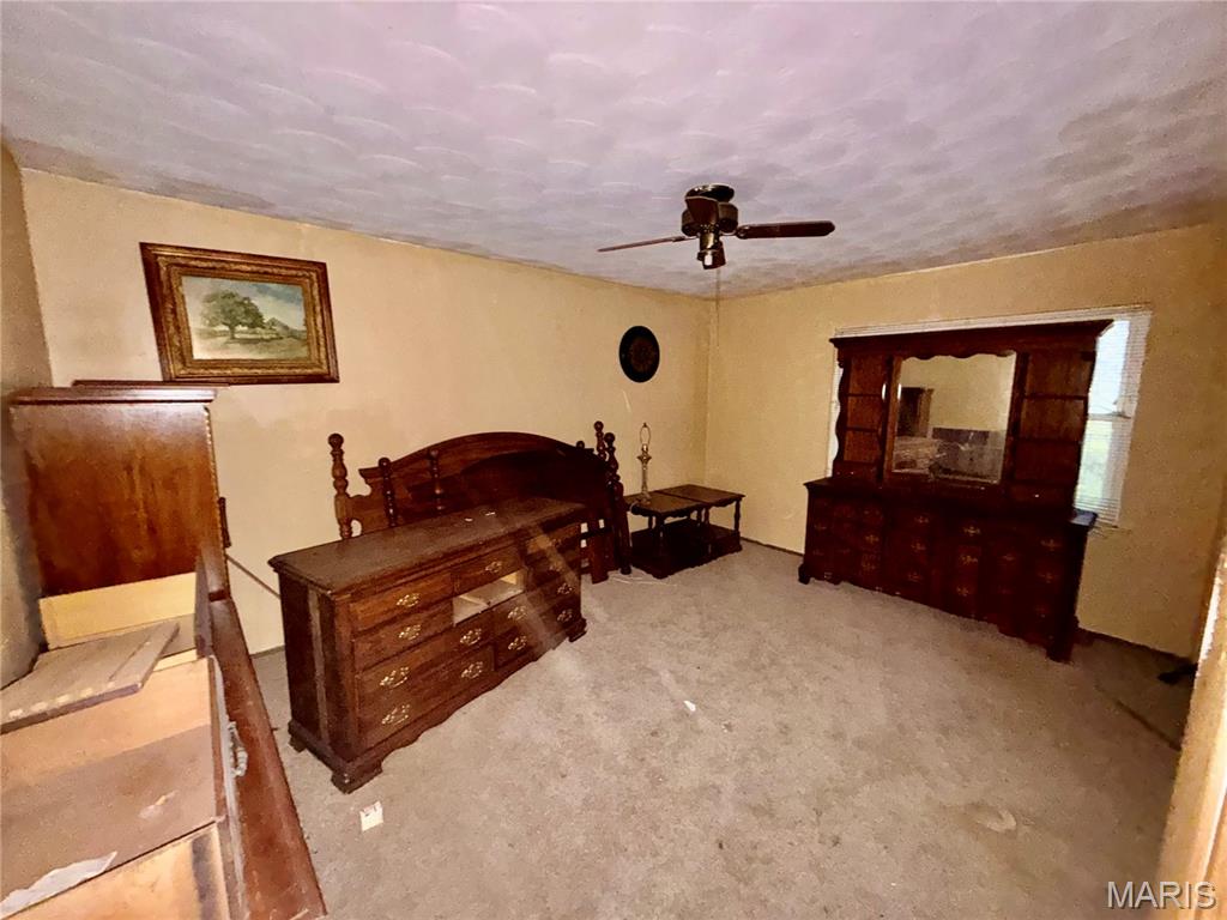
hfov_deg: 102.1
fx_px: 496
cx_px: 614
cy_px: 460
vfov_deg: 85.7
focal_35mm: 14
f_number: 2.2
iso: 1000
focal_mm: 2.22
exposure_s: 1/16
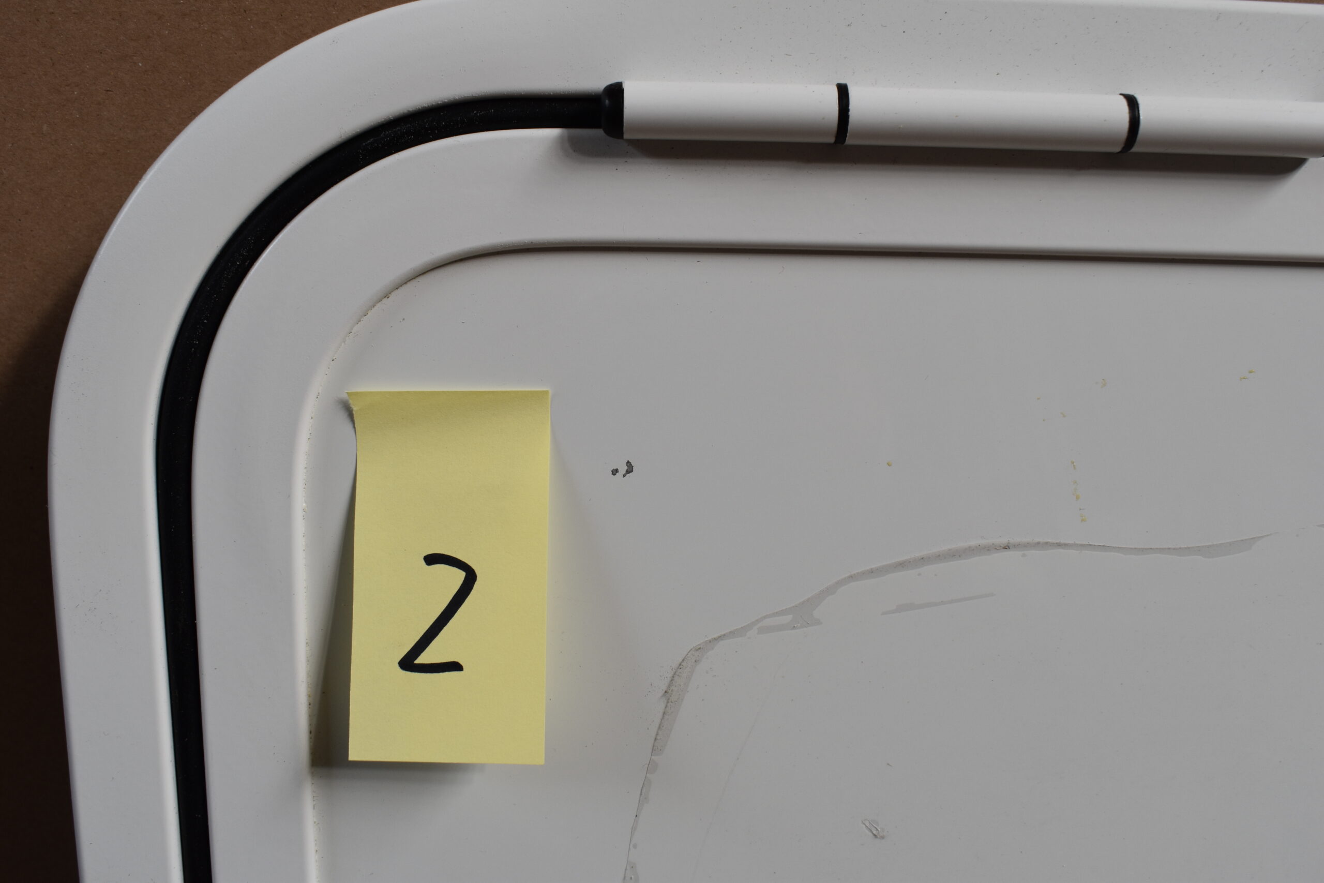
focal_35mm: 34
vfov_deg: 38.4
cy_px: 442
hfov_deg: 55.1
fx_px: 1269
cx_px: 662
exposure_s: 1/60
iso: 280
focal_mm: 23
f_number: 8
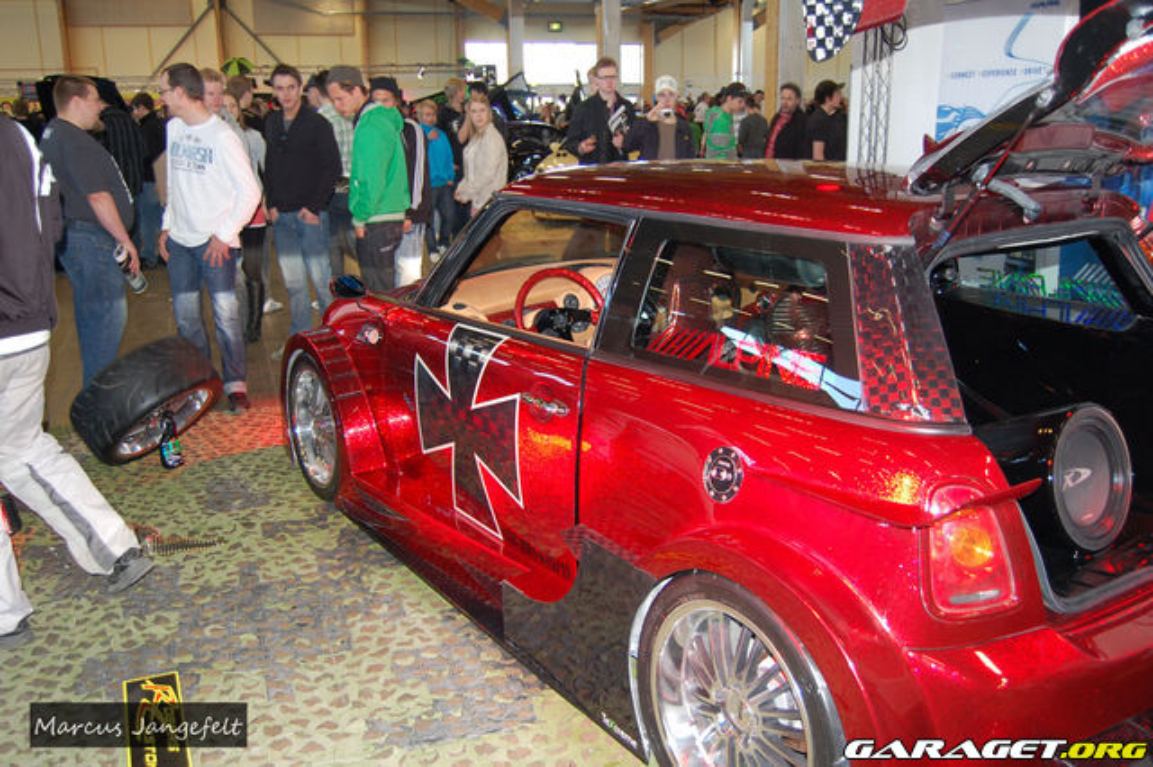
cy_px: 384
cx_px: 576
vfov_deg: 43.6
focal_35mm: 30
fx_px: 960
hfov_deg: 62.0
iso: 450
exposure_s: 1/60
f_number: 3.8
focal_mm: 20
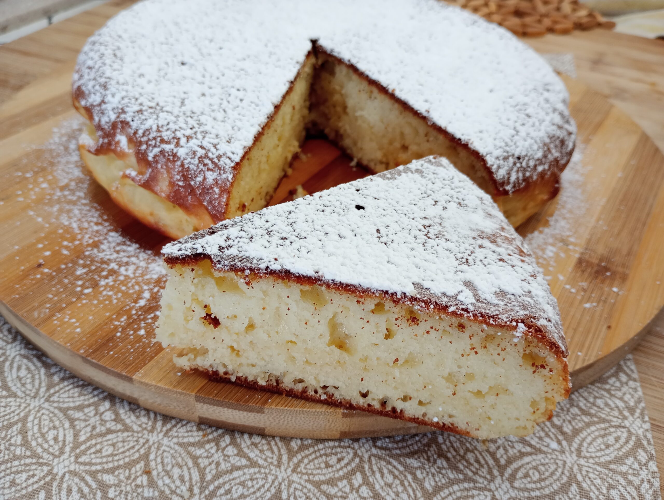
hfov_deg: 63.4
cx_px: 332
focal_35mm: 28
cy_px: 250
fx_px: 538
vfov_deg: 49.9
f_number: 1.8
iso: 353
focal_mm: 4.27
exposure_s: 1/50
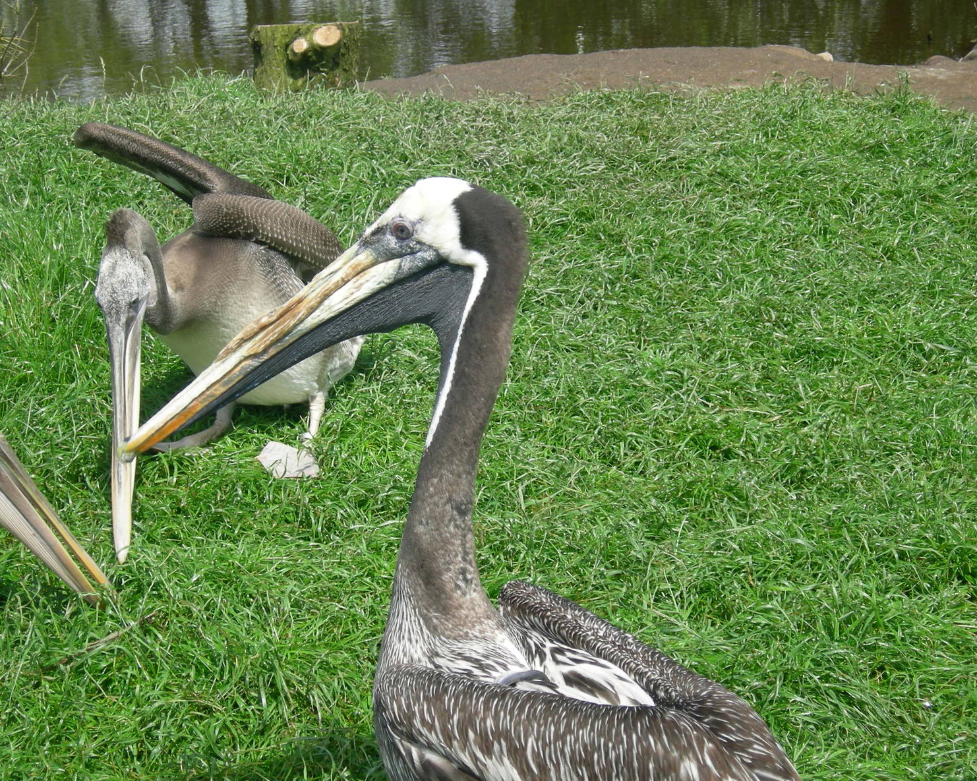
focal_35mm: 78
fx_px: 2255
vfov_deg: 19.7
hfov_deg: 24.4
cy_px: 390
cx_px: 450
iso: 64
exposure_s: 1/507
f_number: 3.8
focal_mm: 15.5
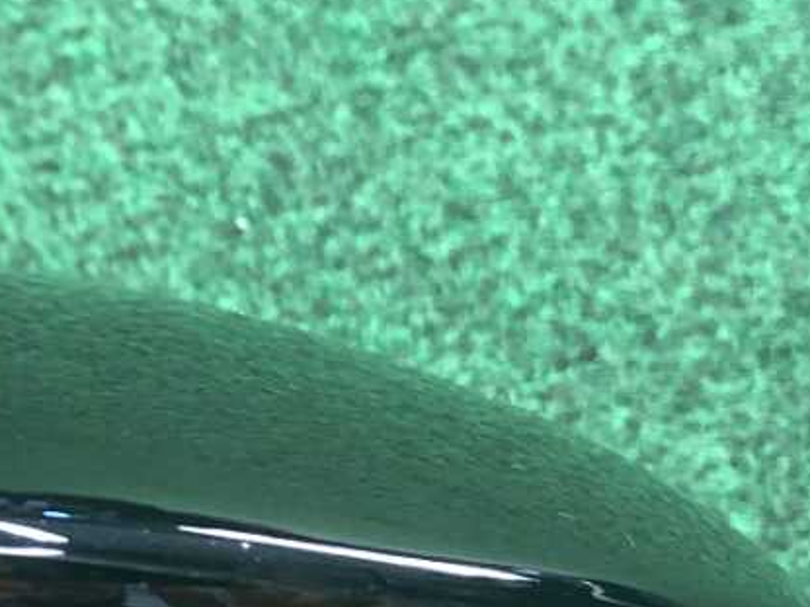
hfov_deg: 15.2
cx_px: -134
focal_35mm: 126
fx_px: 2947
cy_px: 416
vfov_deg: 11.7
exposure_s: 1/33
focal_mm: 3.99
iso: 32
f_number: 1.8
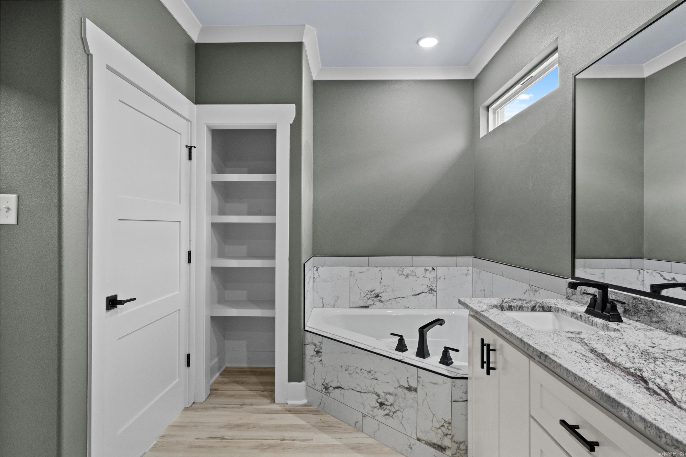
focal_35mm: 18
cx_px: 343
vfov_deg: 67.4
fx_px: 343
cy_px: 228
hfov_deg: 90.0
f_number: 9
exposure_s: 1/3
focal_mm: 12
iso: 800
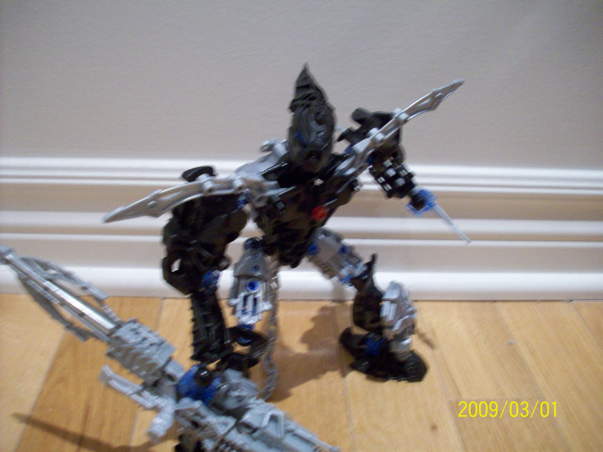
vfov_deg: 38.7
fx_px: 645
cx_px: 302
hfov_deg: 50.1
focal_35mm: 37
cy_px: 226
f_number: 2.8
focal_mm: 6.2
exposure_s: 1/8
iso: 195
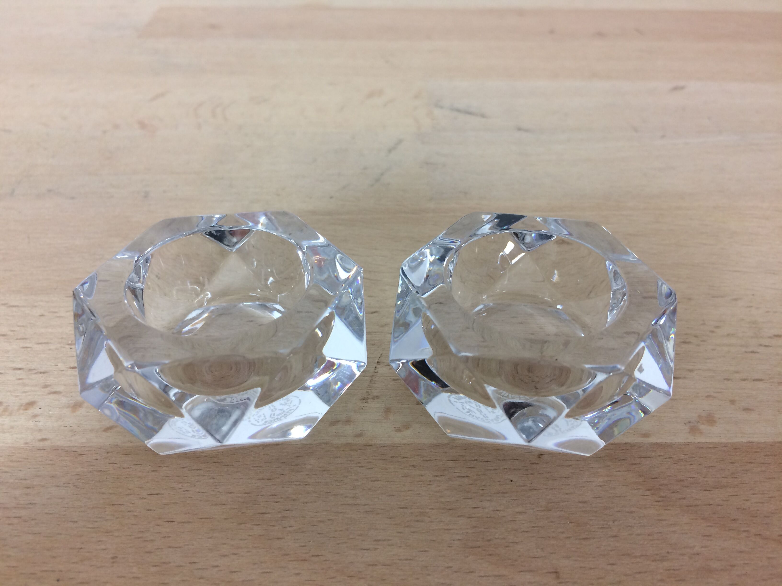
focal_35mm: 29
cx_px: 391
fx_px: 655
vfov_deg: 48.2
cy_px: 293
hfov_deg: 61.7
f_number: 2.2
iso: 50
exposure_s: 1/33
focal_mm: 4.15
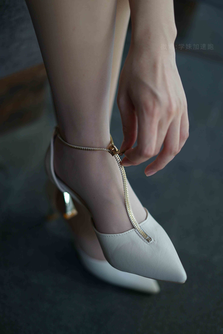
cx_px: 112
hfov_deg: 27.0
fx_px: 464
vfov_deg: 39.6
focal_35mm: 50
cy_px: 167
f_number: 2
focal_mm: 50
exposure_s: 1/100
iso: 200
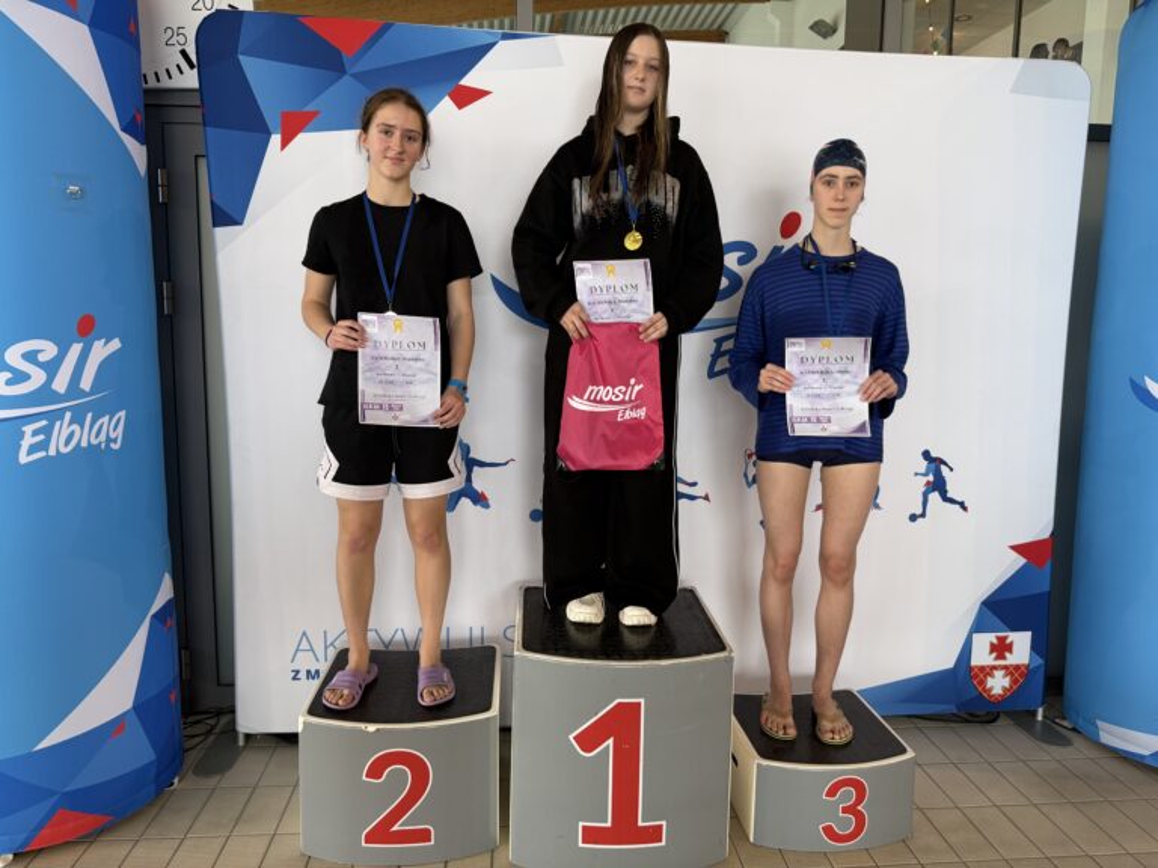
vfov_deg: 56.8
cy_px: 434
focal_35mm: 24
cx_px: 579
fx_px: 803
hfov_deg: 71.6
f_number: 1.78
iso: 160
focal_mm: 6.76
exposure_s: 1/100
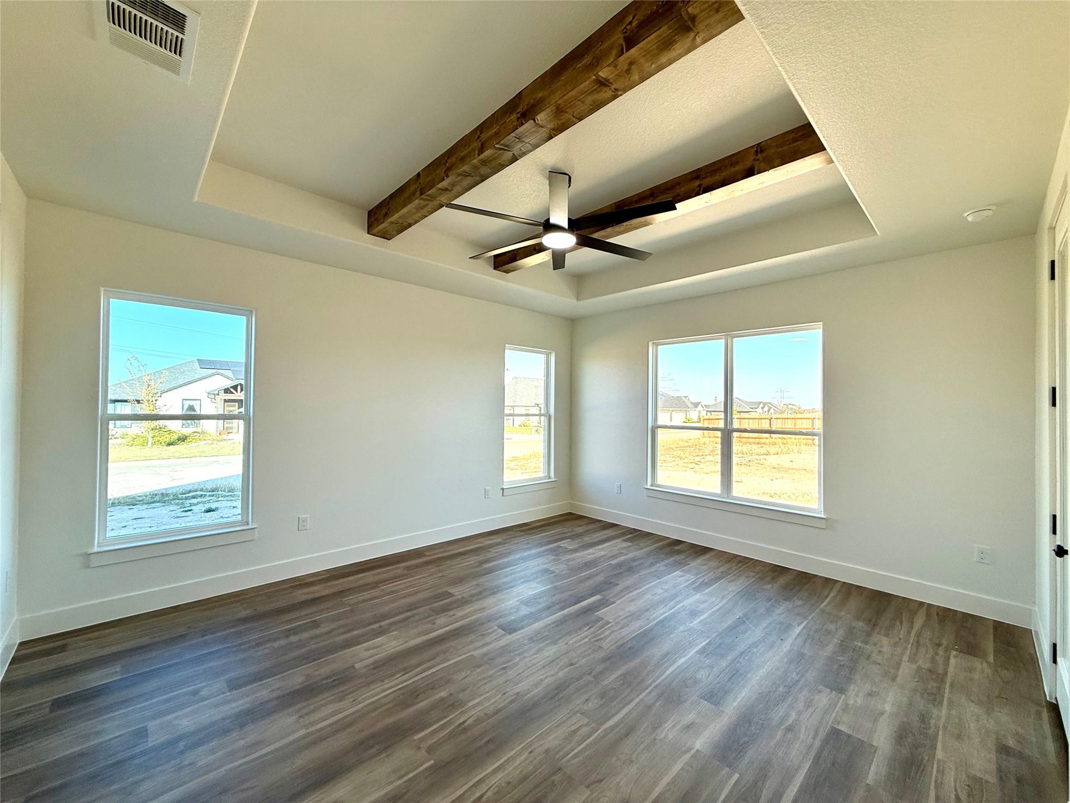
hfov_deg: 102.1
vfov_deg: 85.7
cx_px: 535
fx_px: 433
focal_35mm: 14
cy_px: 402
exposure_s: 1/147
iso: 50
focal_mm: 2.22
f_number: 2.2
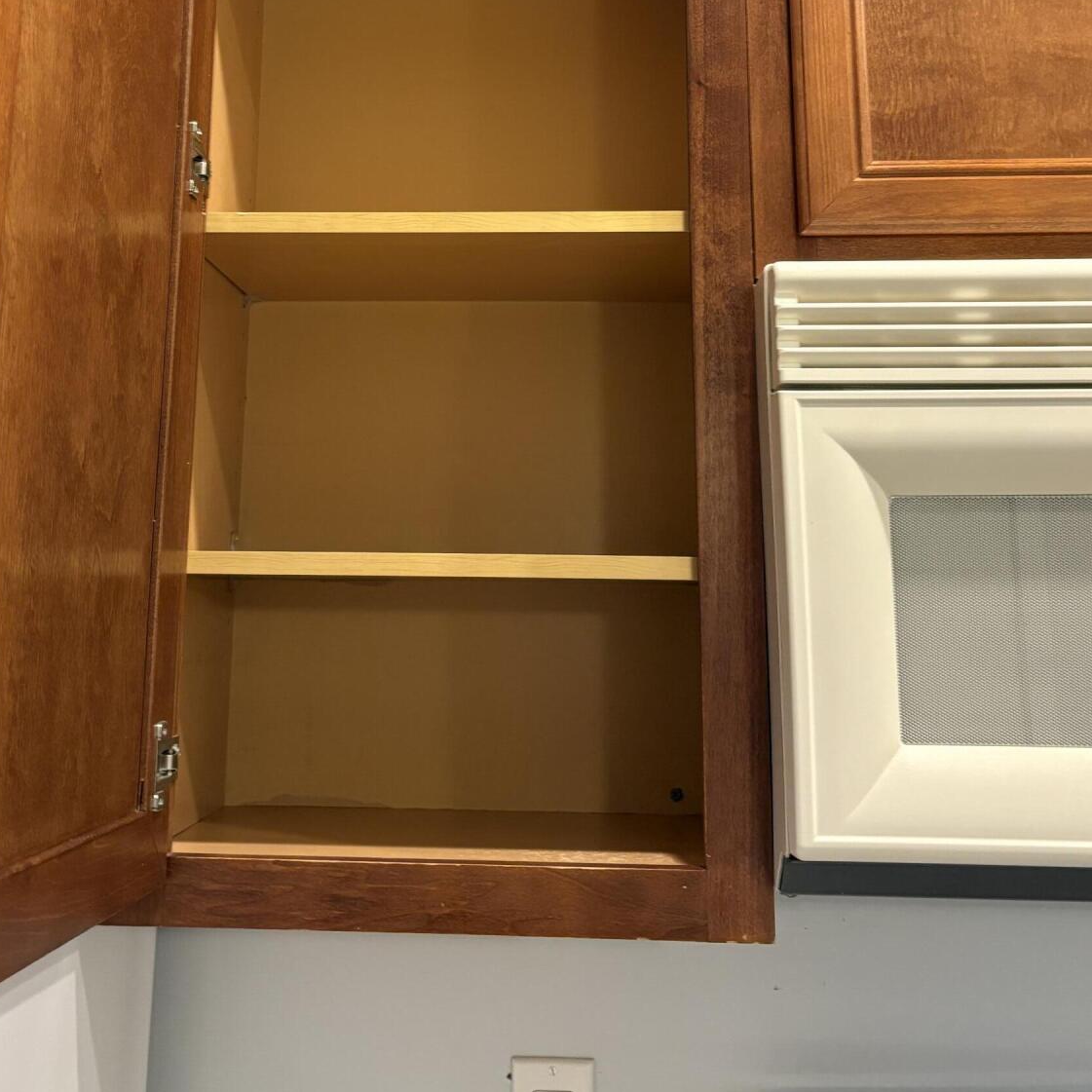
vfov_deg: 39.7
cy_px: 263
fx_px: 1463
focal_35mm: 41
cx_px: 499
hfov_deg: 40.9
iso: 250
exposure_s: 1/60
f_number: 1.6
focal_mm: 5.96
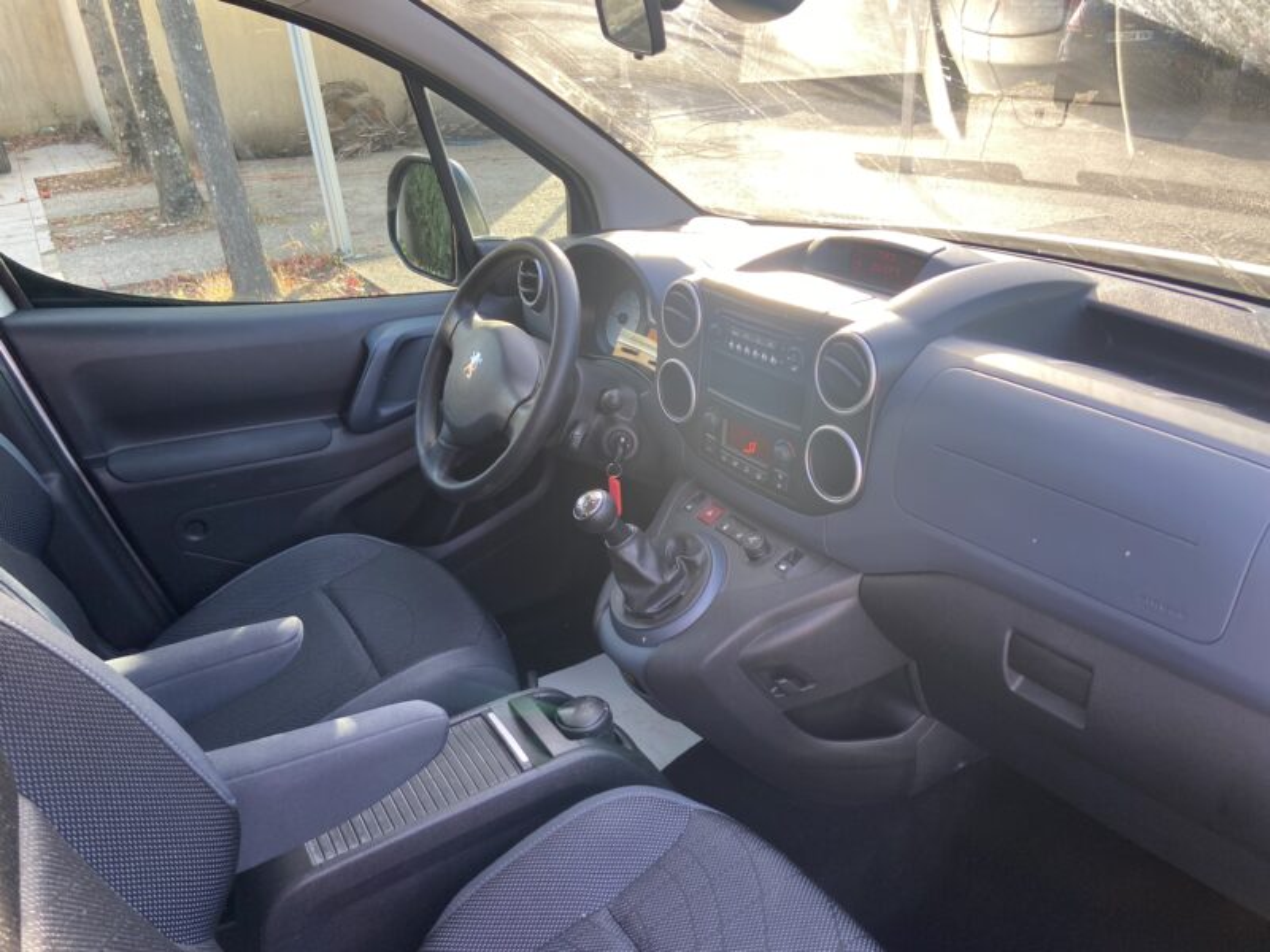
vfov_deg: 53.1
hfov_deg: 67.3
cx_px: 635
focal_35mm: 26
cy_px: 476
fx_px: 954
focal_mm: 4.25
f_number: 1.8
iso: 32
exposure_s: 1/122
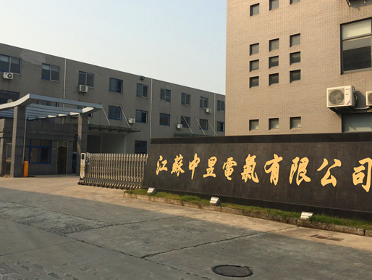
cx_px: 172
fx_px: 376
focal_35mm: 35
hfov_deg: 52.6
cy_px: 125
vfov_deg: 40.7
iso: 40
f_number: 2.2
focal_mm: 4.12
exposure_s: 1/2740
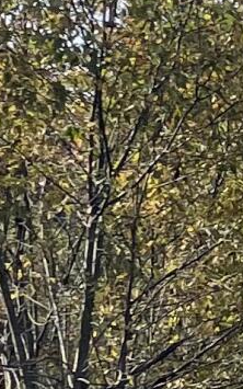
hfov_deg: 5.0
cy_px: 308
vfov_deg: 9.0
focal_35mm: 233
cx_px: 1004
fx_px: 2468
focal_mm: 4.2
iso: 32
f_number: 1.6
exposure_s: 1/2398
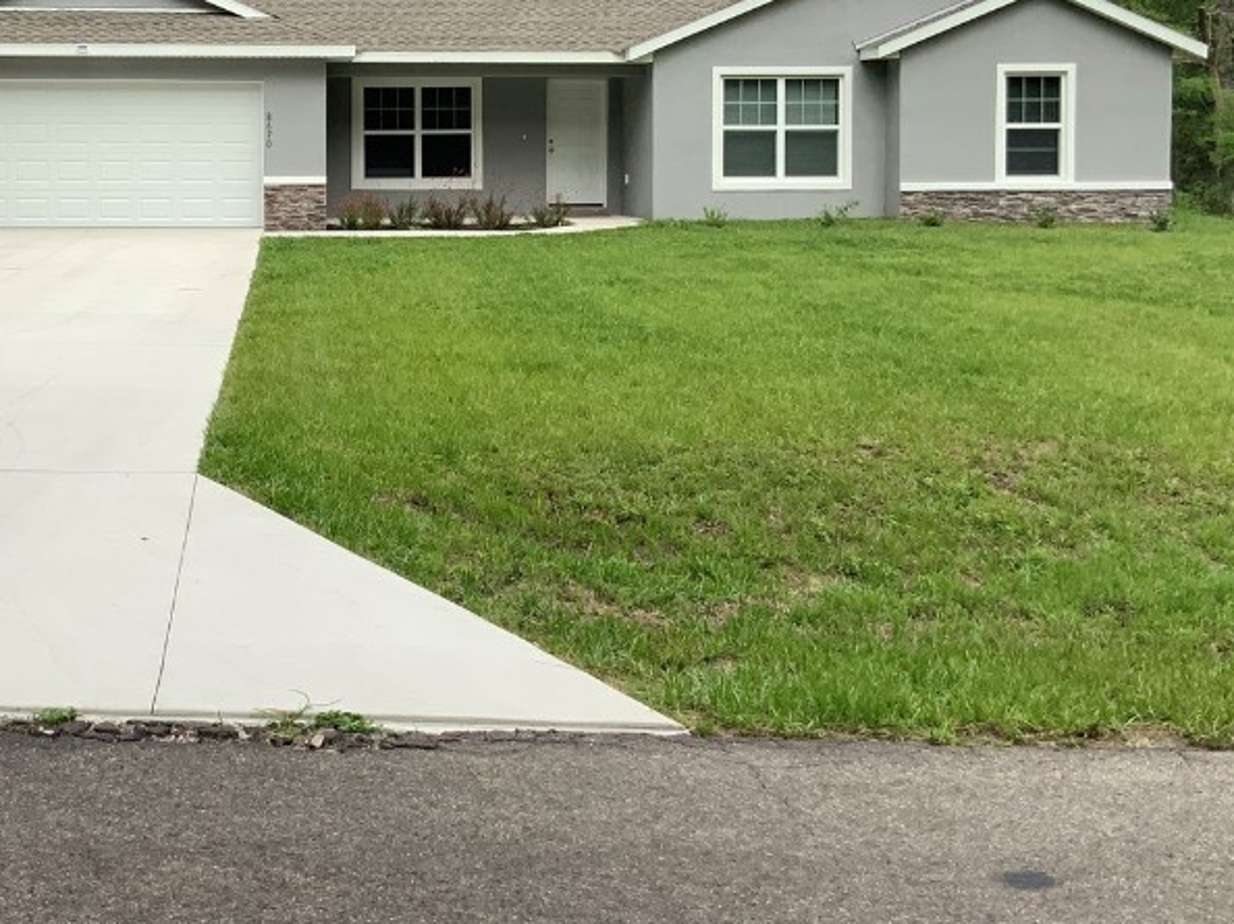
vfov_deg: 28.6
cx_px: 395
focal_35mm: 50
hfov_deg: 37.7
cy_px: 216
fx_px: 1782
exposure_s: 1/1035
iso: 16
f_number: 1.8
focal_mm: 3
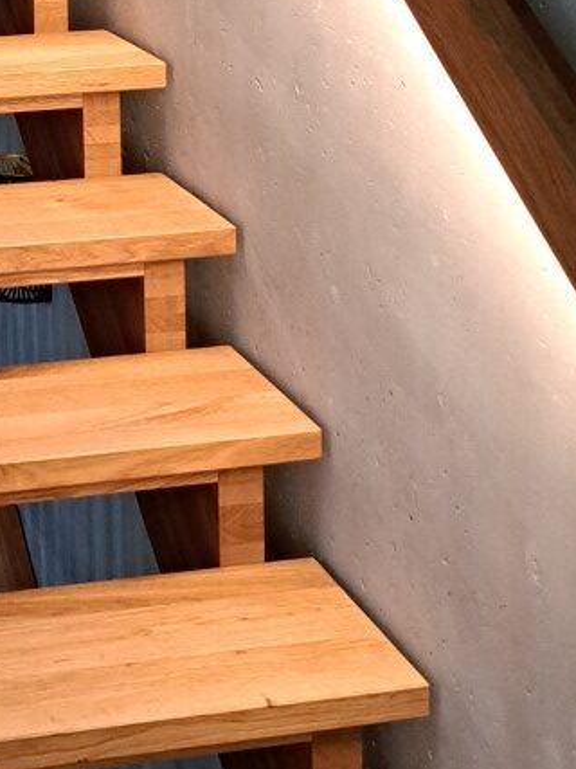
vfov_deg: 22.9
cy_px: -54
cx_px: -104
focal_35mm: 81
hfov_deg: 17.4
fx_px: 1798
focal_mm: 5.23
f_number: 1.8
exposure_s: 1/50
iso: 320
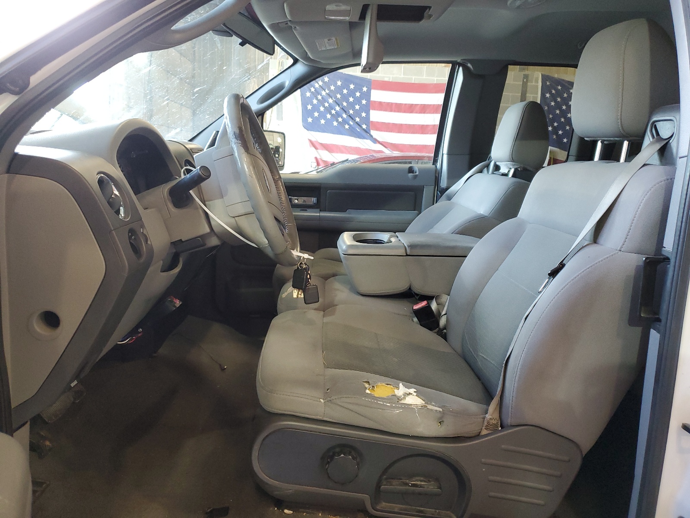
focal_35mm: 26
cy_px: 259
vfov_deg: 53.1
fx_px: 518
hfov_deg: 67.3
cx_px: 345
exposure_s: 1/60.2
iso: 185
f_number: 1.5
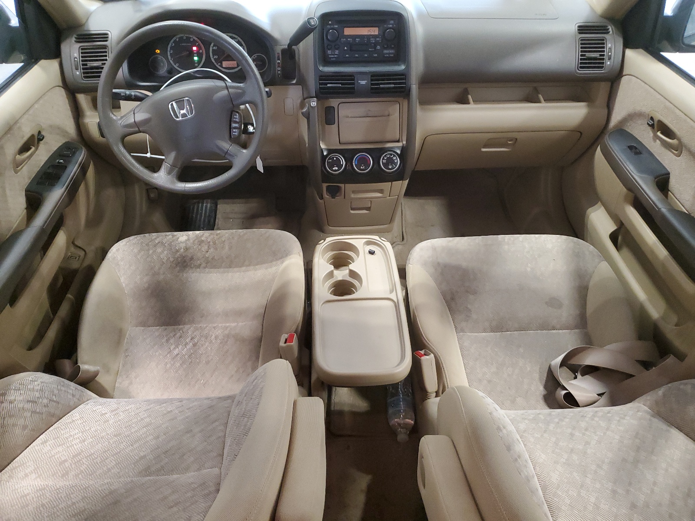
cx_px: 348
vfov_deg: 53.1
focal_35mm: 26
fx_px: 522
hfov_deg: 67.3
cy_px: 260
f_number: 1.5
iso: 405
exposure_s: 1/60.2
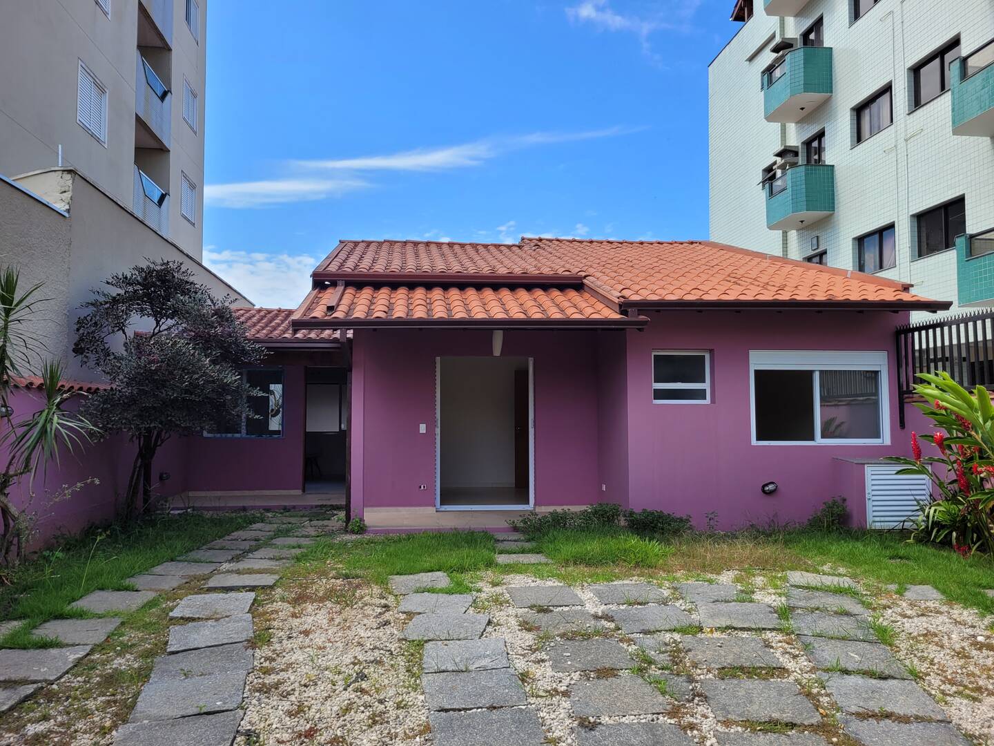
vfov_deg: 53.1
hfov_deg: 67.3
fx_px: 747
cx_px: 497
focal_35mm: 26
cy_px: 373
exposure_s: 1/1358
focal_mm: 5.4
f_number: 1.8
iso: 40
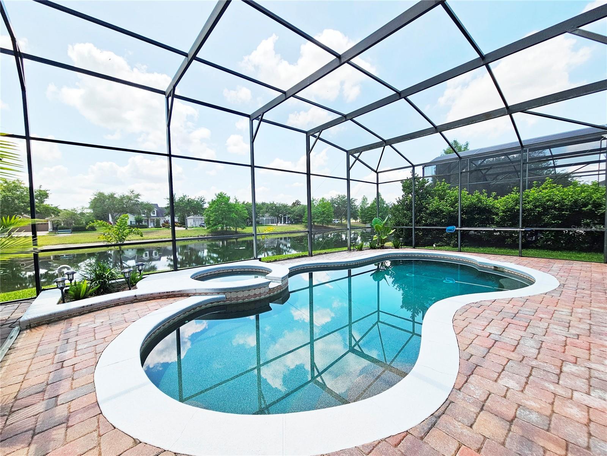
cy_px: 228
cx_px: 304
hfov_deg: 106.2
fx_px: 228
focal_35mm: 13
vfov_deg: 89.9
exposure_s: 1/1000
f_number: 2.2
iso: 64
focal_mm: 2.2
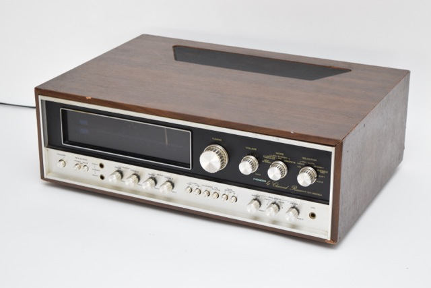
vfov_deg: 16.6
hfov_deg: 24.6
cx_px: 216
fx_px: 988
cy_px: 144
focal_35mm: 82
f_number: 5.6
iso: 1600
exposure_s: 1/125
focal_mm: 55
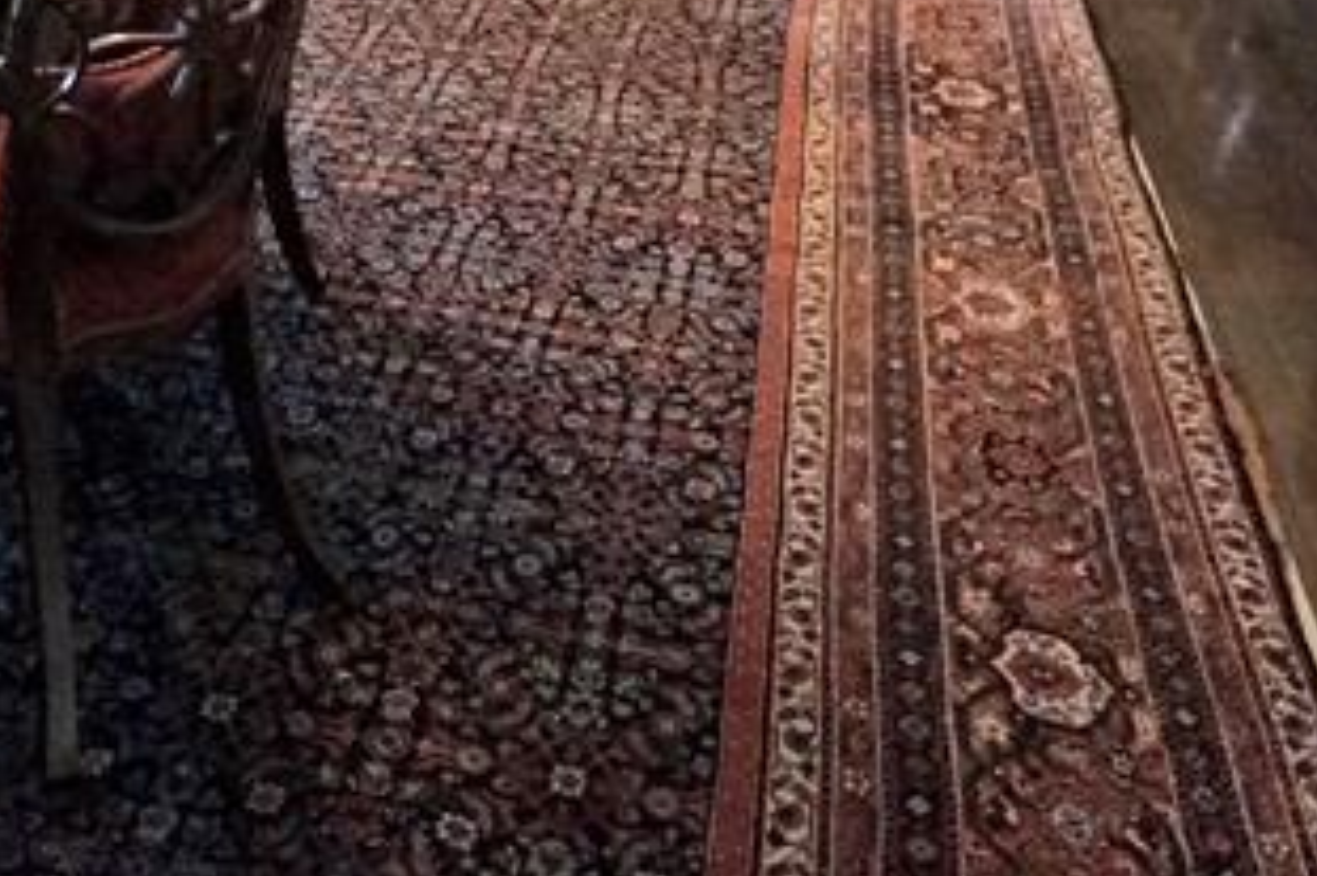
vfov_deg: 21.4
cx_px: 8
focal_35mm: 51
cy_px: -499
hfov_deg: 35.3
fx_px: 1865
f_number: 4
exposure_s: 1/160
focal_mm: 16
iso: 3200
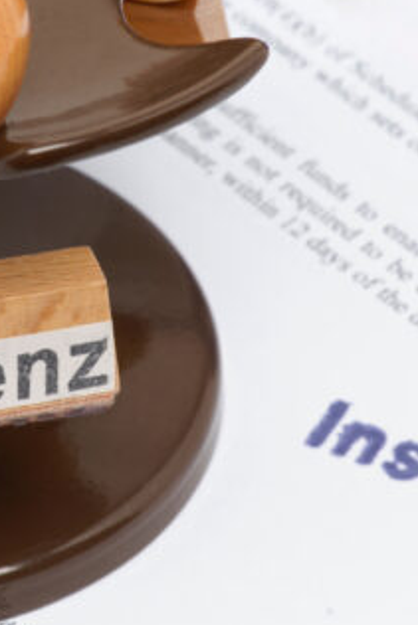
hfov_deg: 5.7
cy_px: 212
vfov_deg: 8.5
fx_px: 4227
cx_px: 53
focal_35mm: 243
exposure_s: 1/90
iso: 100
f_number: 16
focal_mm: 100
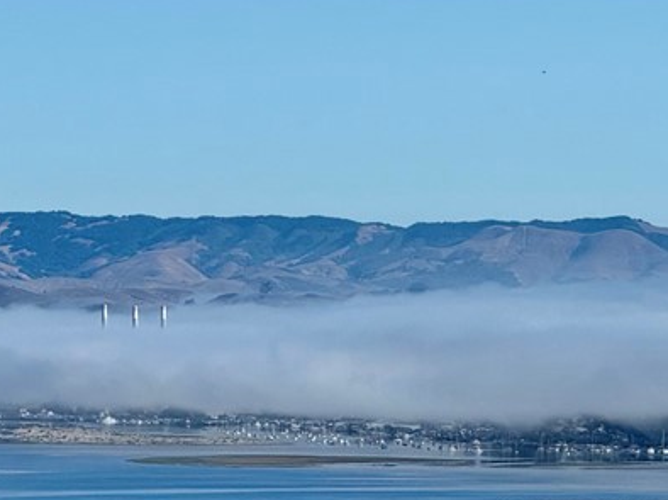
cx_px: -100
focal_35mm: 312
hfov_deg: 6.3
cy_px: 49
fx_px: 6017
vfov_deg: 4.8
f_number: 2.8
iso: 50
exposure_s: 1/2933
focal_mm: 15.66
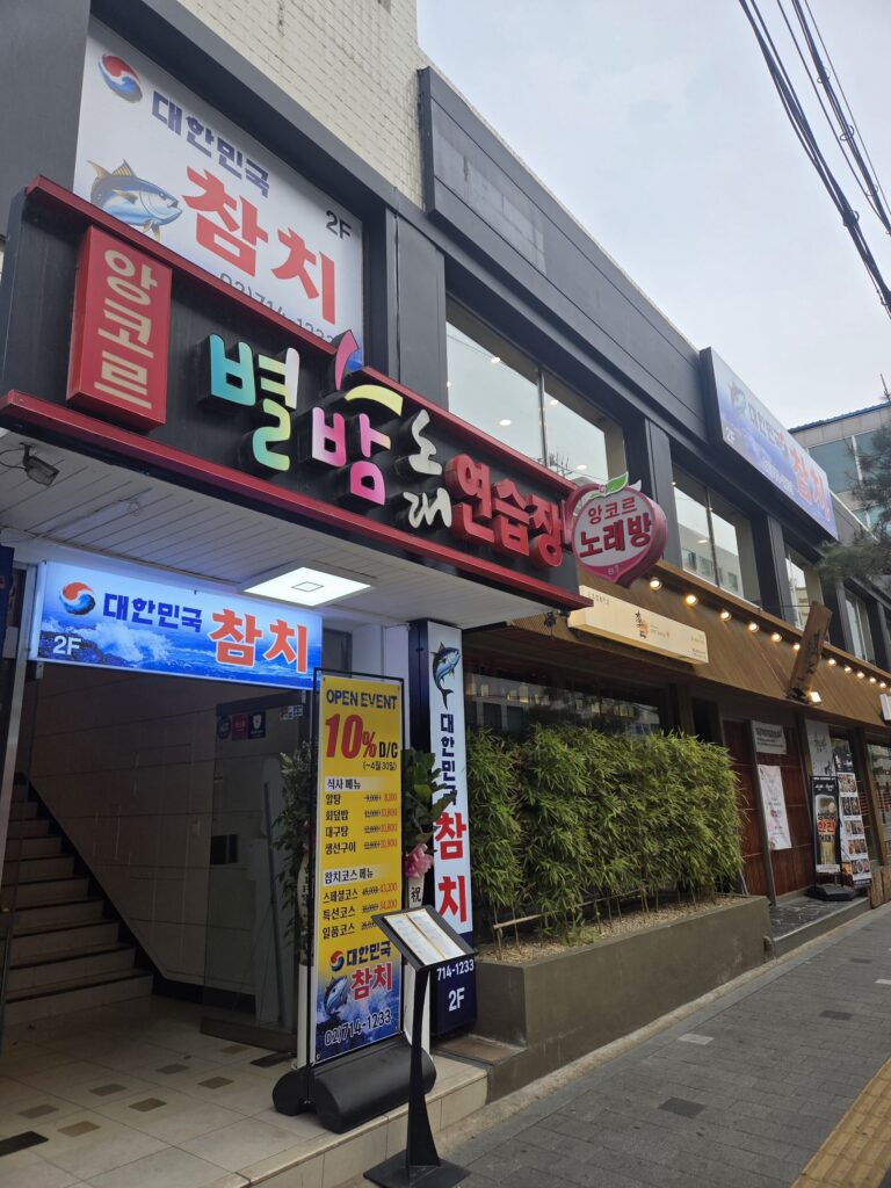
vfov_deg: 73.9
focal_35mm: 23
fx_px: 789
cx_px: 446
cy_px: 594
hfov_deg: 58.9
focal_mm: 5.4
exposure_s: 1/1667
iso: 80
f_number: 1.8
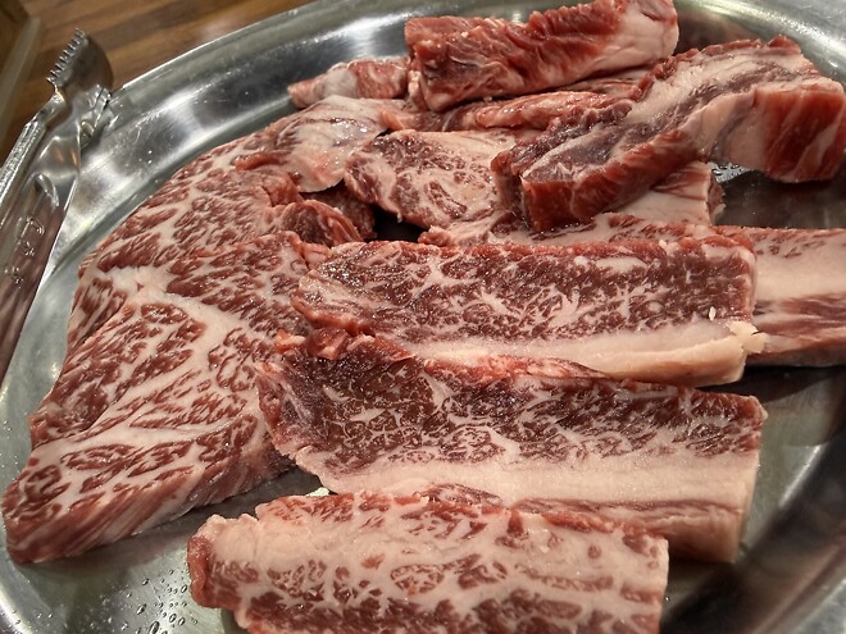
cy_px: 317
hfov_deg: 69.4
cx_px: 423
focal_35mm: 25
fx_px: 611
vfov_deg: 54.9
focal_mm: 2.22
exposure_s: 1/60
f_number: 2.2
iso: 320
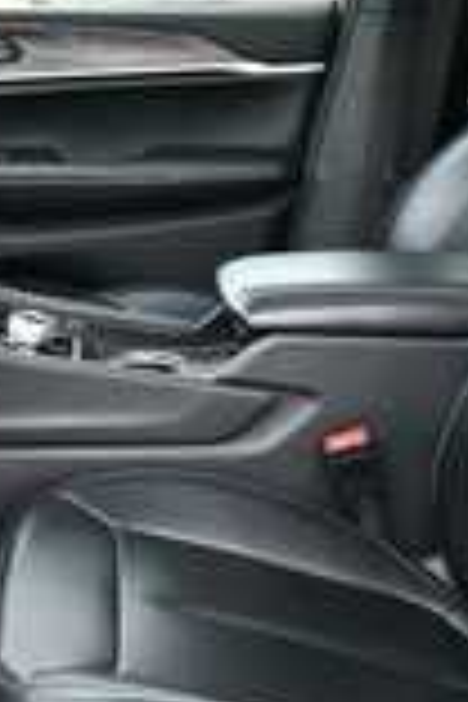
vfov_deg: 26.3
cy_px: 421
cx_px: 36
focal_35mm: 77
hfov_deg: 17.4
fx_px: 1501
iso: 6400
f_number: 5.6
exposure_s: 1/60
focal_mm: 20
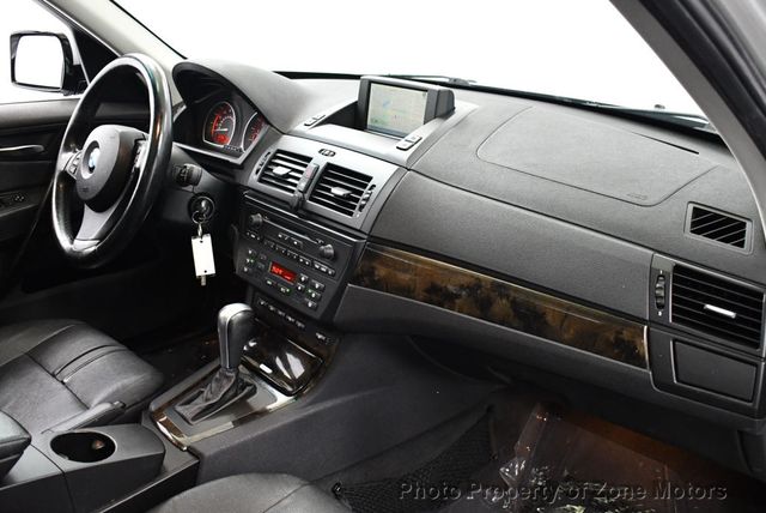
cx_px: 383
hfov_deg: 53.1
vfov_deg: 36.9
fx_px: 767
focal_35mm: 36
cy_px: 256
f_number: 3.5
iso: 3200
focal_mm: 18
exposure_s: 1/100
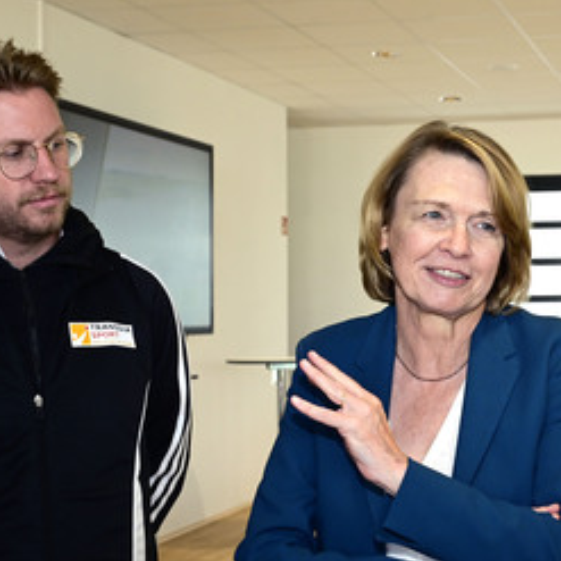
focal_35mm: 62
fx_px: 1137
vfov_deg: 27.7
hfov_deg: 27.4
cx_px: 408
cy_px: 320
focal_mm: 40
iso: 2000
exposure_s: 1/200
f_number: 8
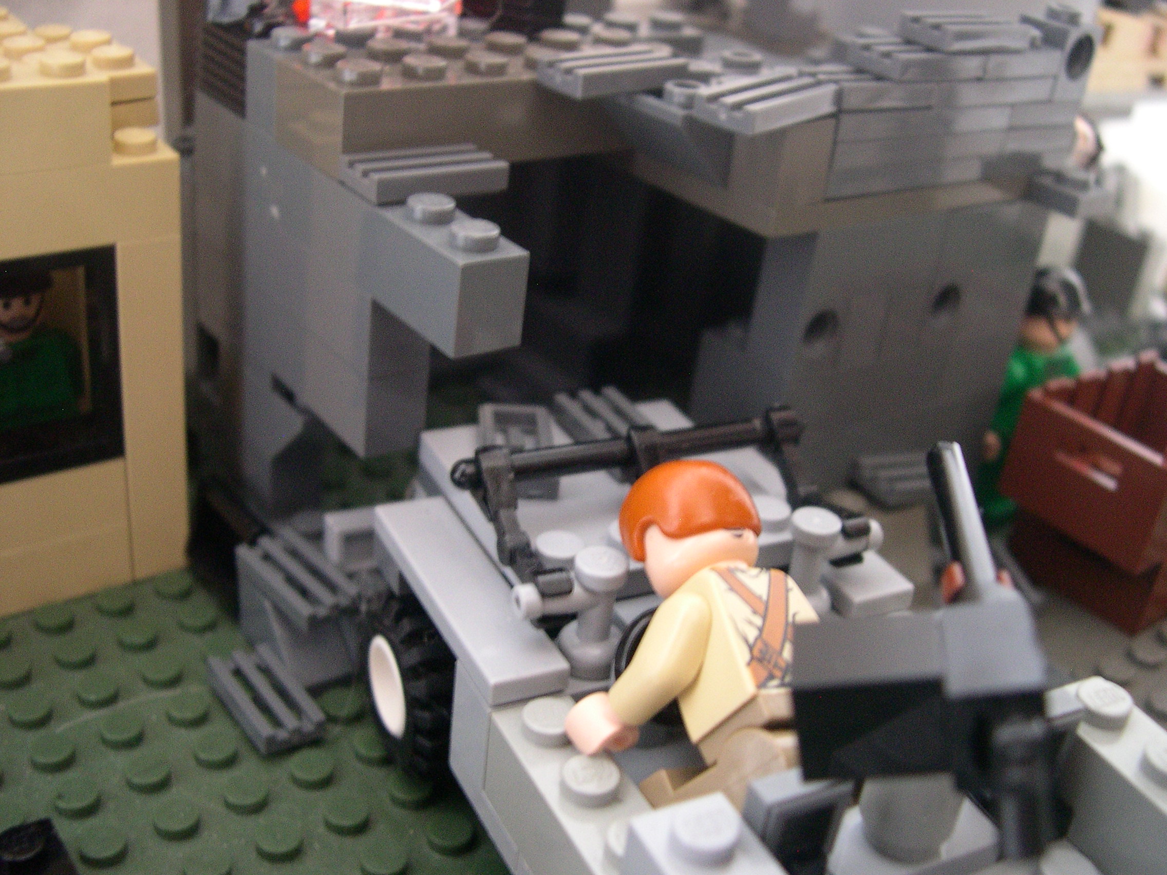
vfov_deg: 37.7
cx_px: 584
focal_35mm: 38
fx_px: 1281
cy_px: 438
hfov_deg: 49.0
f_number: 2.8
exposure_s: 1/3.8
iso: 400
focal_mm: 8
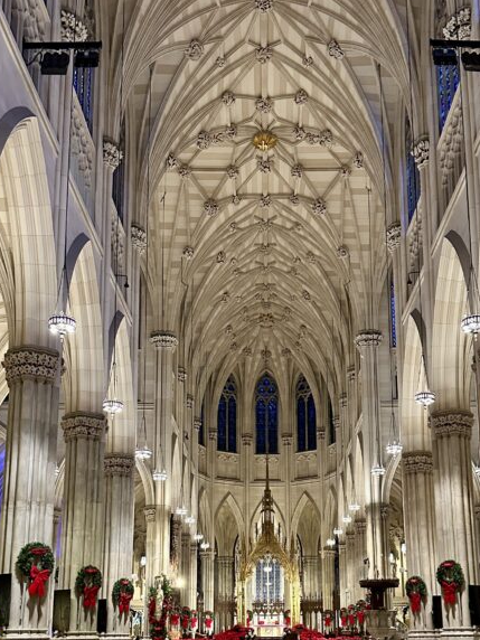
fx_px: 795
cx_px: 272
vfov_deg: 42.8
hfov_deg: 33.5
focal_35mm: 43
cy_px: 462
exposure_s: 1/40
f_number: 1.78
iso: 800
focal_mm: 6.86
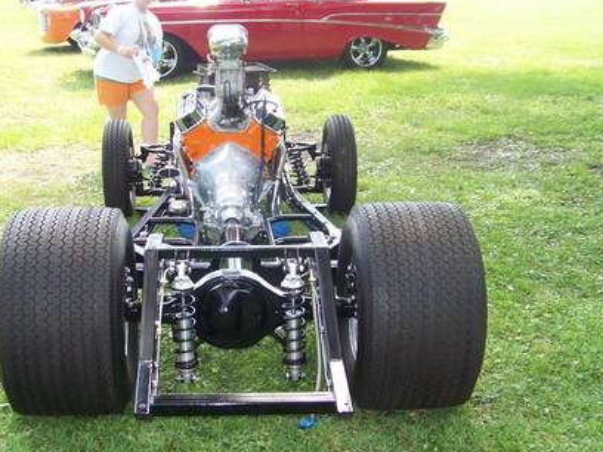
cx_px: 244
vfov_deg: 27.5
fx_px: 923
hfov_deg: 36.1
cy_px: 245
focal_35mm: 53
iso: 68
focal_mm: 5.85
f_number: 2.8
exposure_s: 1/160
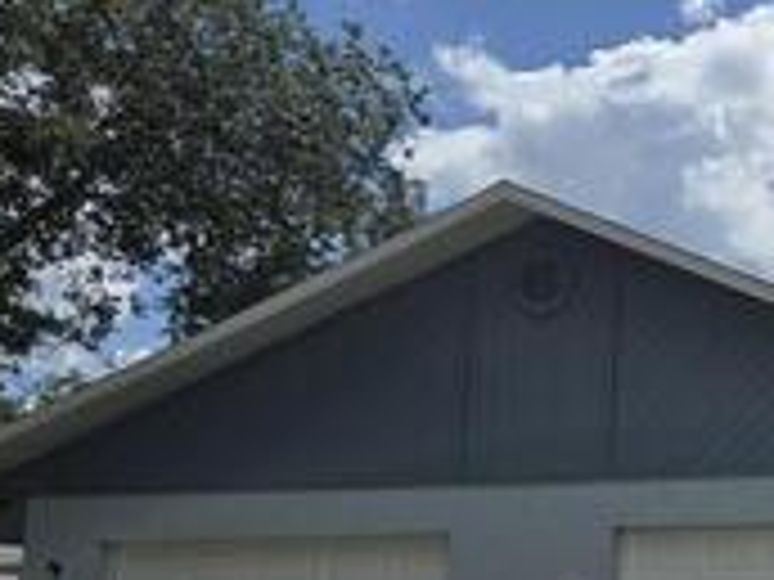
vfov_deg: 21.9
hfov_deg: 24.8
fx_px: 1498
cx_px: 1035
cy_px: 263
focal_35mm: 67
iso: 25
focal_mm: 5.4
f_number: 1.8
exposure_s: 1/5000
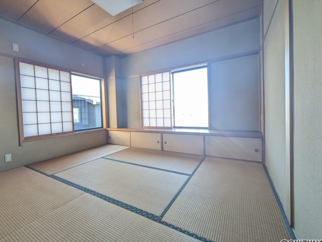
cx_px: 157
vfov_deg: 85.6
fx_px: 130
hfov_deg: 102.0
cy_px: 116
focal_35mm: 14
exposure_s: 1/60
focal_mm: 1.95
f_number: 2.2
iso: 101
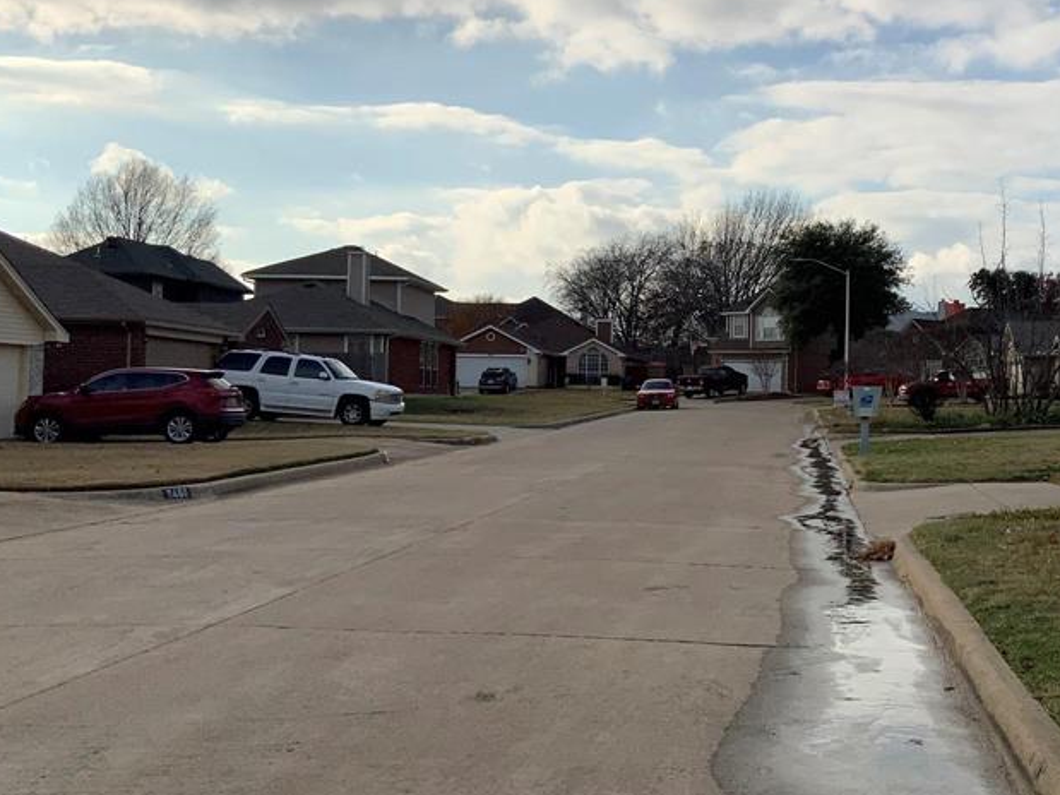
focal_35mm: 48
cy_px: 341
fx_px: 1470
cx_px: 803
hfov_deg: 38.6
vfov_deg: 30.2
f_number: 1.8
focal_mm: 3
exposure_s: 1/3534
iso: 20
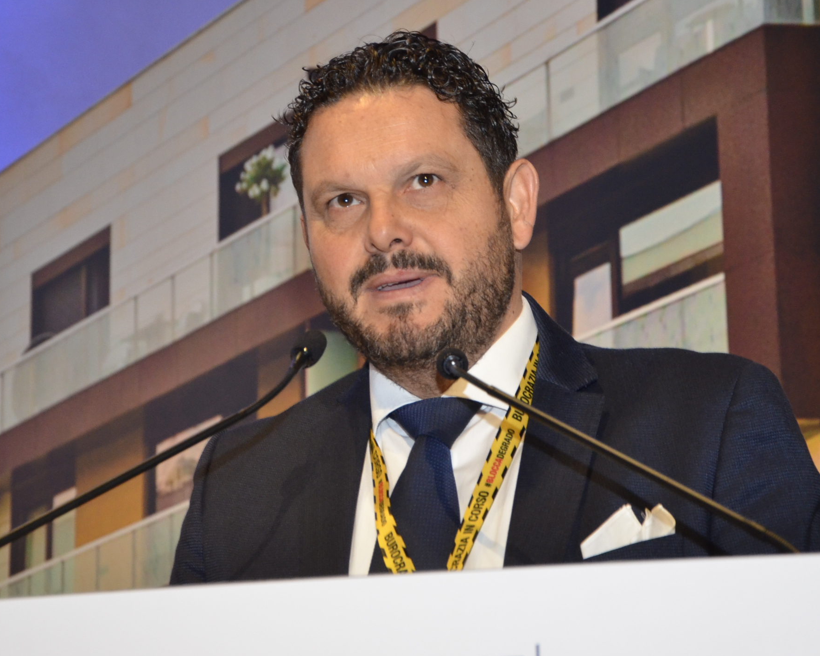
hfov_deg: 14.1
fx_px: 3325
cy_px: 290
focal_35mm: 137
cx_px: 409
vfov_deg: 11.3
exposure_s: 1/60
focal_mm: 70
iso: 1600
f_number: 5.3
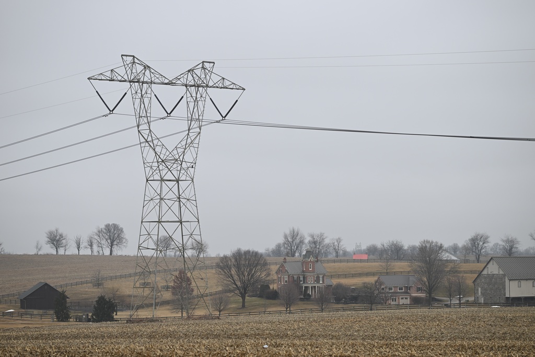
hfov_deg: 15.8
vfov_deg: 10.6
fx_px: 1932
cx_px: 268
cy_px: 178
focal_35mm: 130
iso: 160
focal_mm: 130
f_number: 4
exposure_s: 1/1000
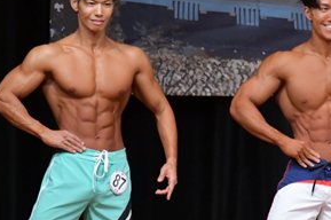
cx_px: 44
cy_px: 168
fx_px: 5914
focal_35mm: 644
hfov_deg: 3.2
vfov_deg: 2.1
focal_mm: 160
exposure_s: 1/400
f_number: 5.6
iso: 5000
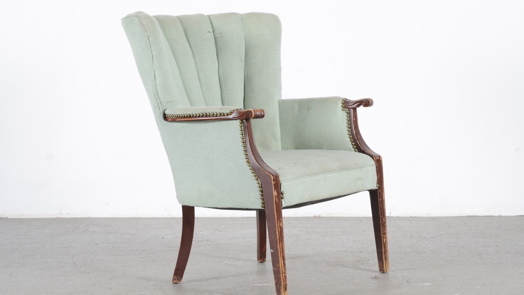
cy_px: 148
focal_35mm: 95
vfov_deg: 12.7
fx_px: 1320
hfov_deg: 22.5
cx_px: 262
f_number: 8
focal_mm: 60
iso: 100
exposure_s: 1/125
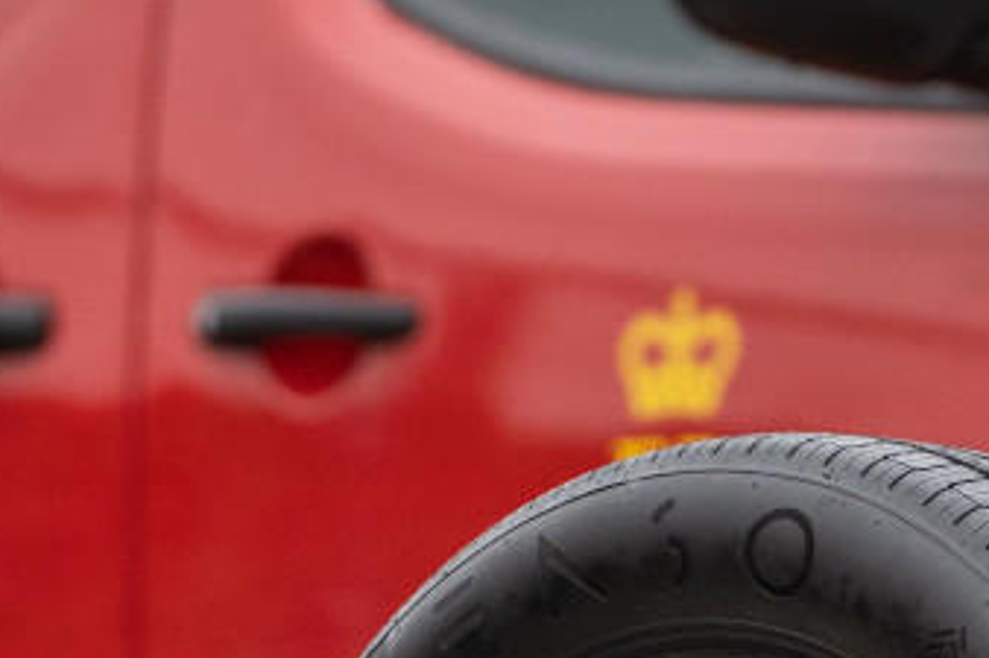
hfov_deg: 4.3
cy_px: 743
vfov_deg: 2.8
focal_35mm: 483
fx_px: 13262
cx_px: 916
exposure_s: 1/3200
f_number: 3.2
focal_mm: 136
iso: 1600
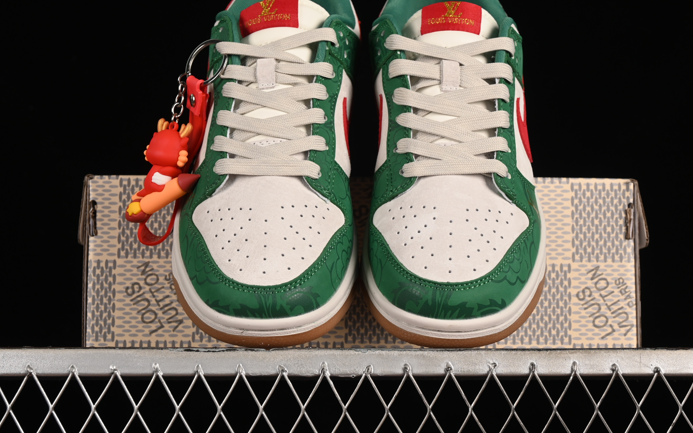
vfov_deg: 16.1
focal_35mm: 81
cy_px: 198
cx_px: 359
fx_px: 1530
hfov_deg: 25.5
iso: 160
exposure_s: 1/80
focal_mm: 50
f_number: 8
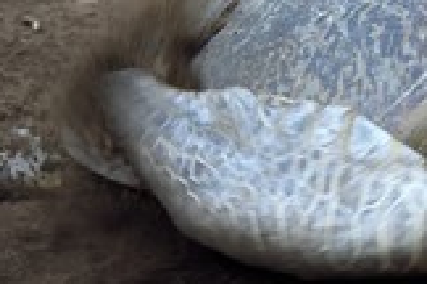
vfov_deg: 10.2
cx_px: 540
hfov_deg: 14.6
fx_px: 1601
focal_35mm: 135
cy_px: 116
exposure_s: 1/50
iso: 1600
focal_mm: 52
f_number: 6.3
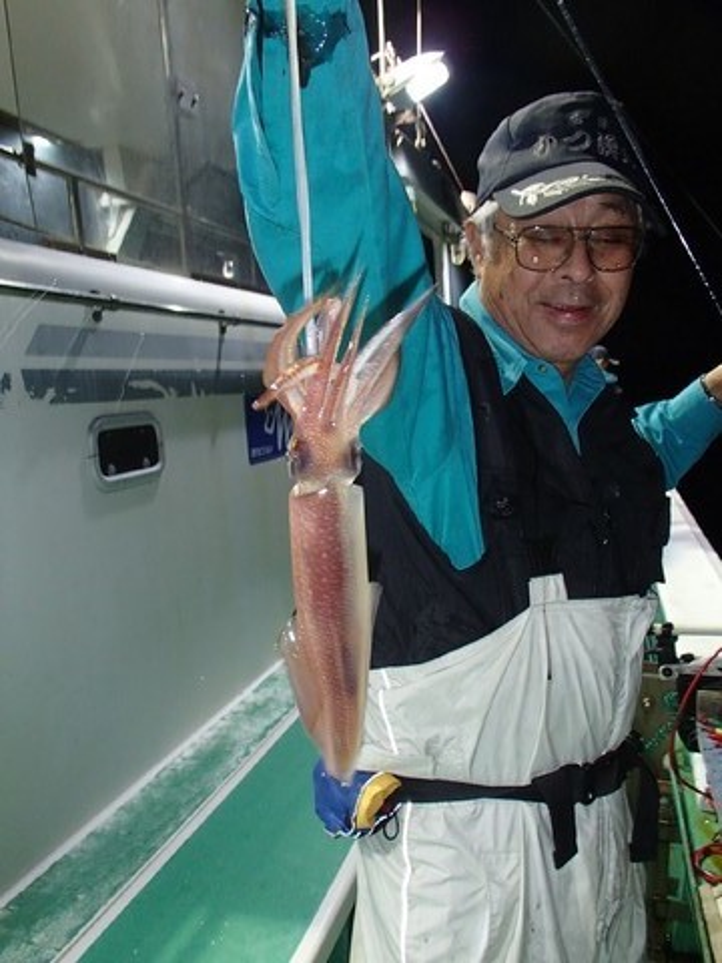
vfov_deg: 63.4
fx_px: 779
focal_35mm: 28
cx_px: 361
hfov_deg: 49.7
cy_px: 482
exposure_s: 1/30
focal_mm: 5
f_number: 3.9
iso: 400
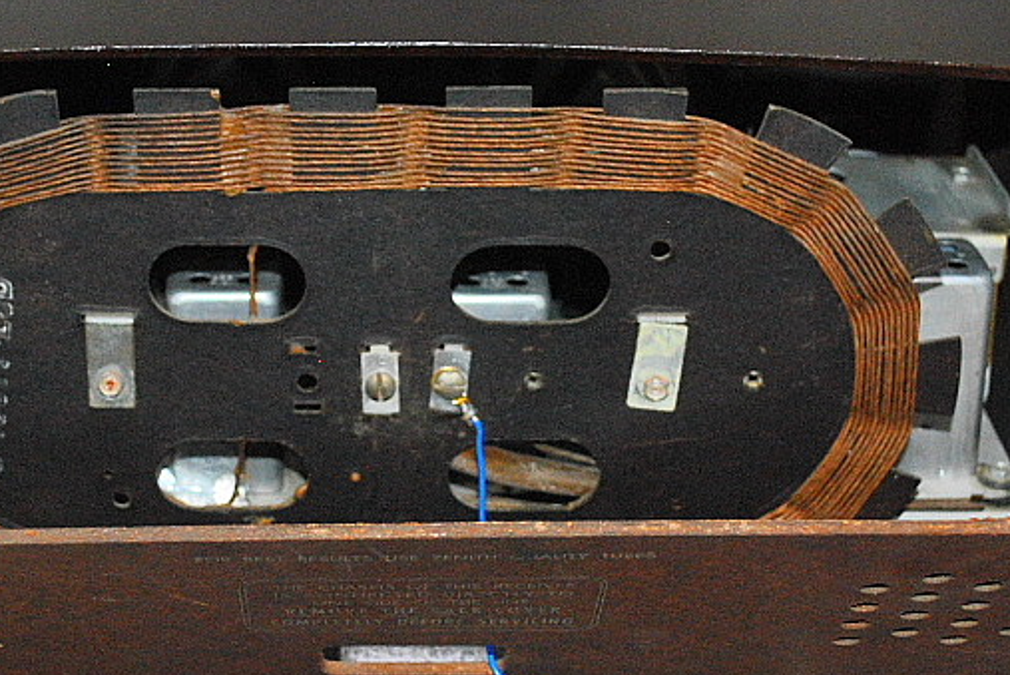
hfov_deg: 28.4
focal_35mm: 71
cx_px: 422
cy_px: 310
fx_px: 1994
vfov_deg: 19.2
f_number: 4.8
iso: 800
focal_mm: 30
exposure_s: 1/60
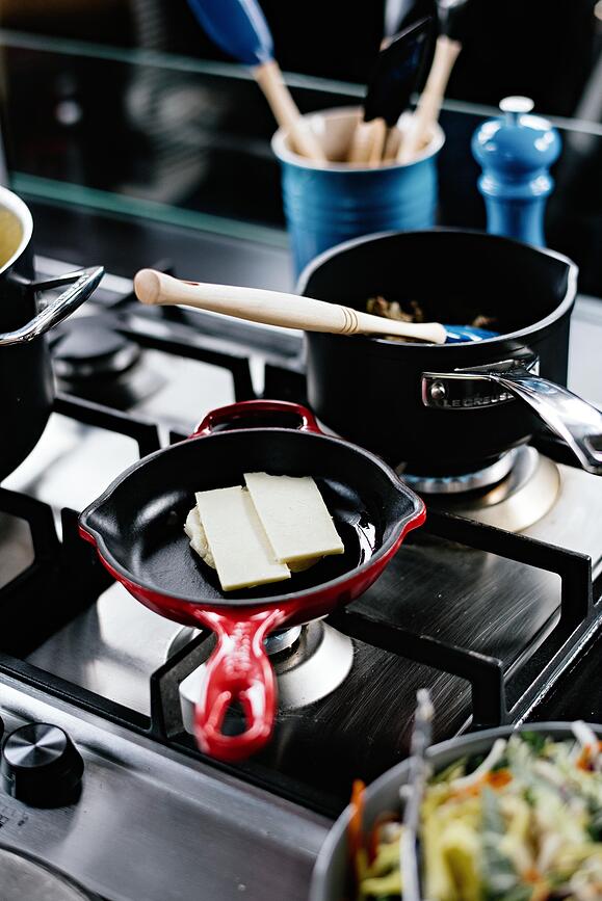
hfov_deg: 23.4
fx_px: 1453
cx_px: 301
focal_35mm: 58
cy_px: 450
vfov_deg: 34.5
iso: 640
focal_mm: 58
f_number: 2.5
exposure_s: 1/400
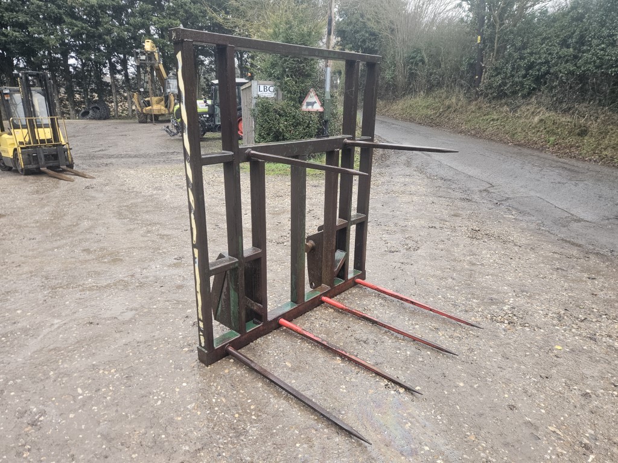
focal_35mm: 23
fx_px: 411
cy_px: 232
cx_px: 309
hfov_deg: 73.9
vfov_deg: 58.9
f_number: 1.8
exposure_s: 1/180
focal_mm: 5.4
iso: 200
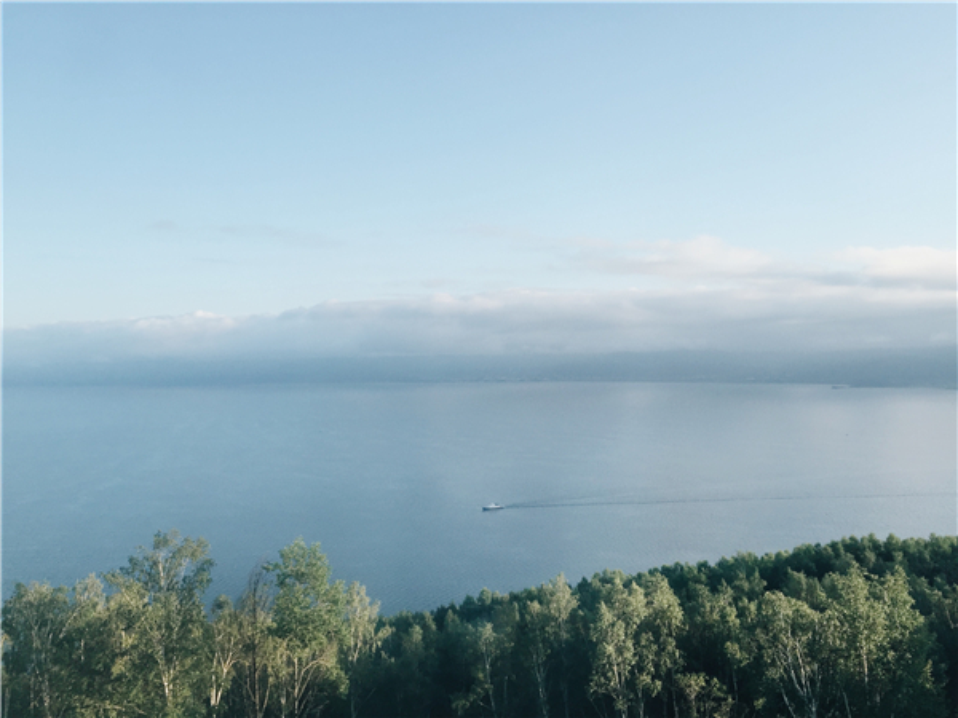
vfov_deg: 48.2
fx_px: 803
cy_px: 359
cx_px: 479
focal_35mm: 29
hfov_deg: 61.7
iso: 32
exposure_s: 1/549
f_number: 2.2
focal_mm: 4.15
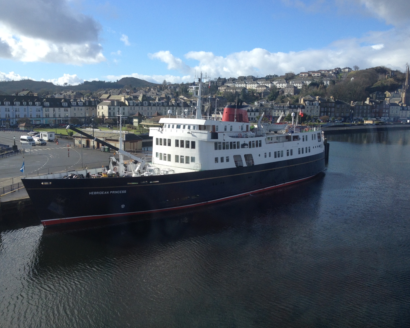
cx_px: 191
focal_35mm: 37
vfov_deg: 40.1
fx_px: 449
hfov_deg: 49.1
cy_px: 162
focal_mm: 4.28
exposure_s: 1/1175
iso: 50
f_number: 2.4
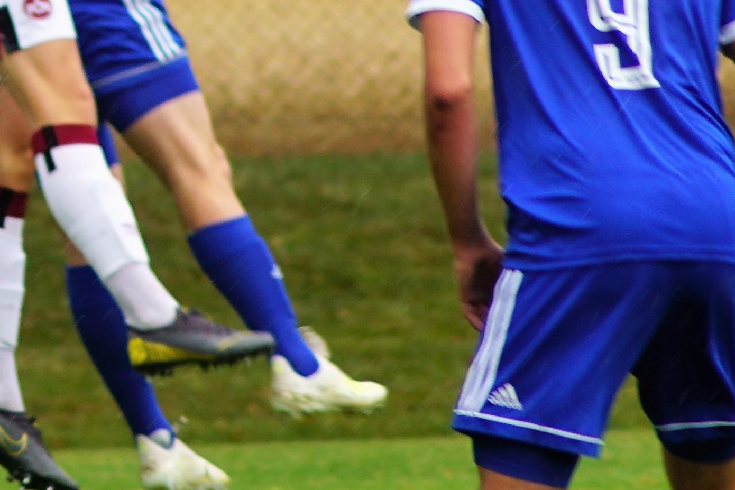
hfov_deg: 2.6
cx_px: -177
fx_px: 16130
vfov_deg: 1.7
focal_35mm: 790
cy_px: -9
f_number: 4.5
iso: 125
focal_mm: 160
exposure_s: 1/250
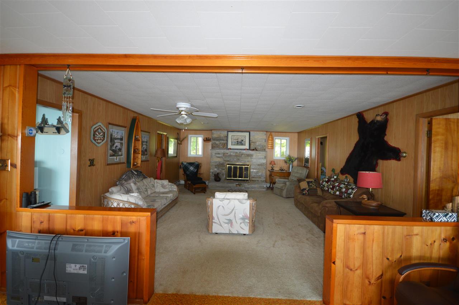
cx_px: 230
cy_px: 152
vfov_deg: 77.2
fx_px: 191
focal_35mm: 15
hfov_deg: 100.4
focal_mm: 10
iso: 500
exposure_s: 1/60
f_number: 4
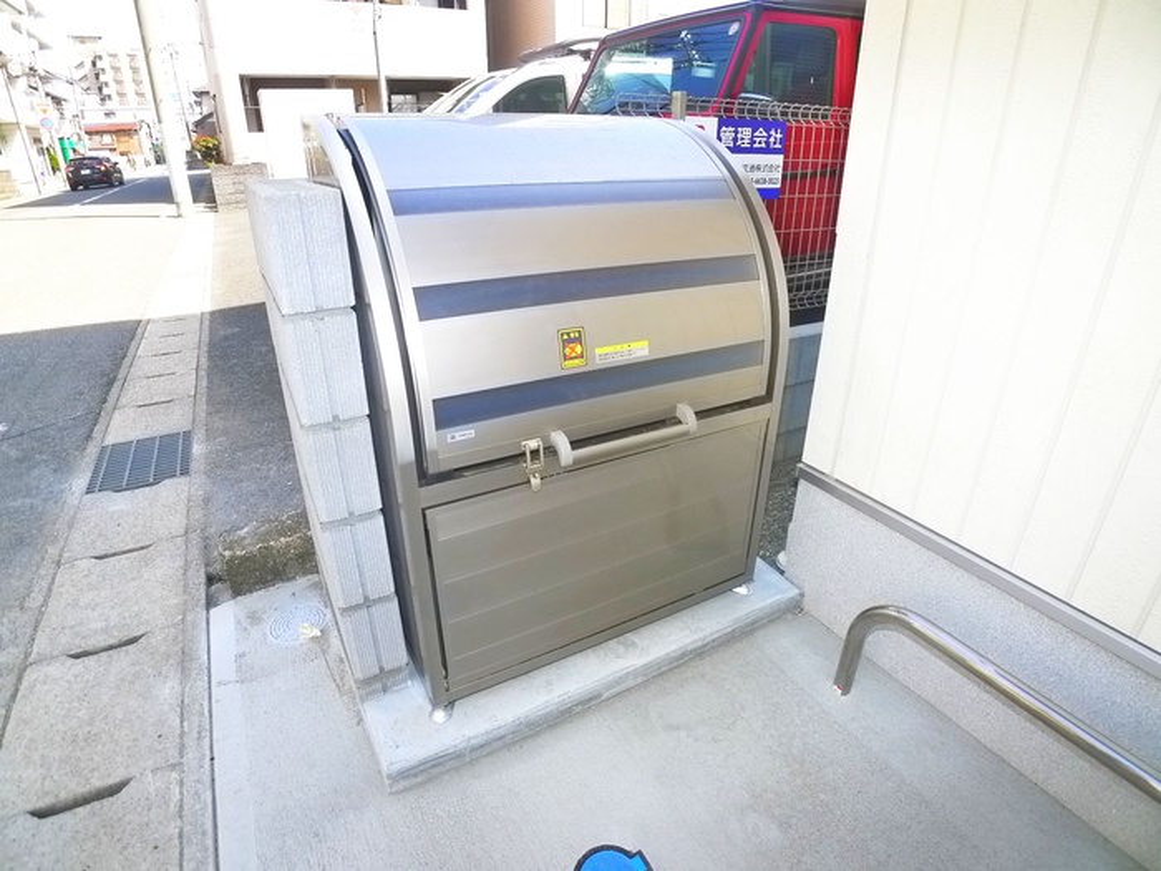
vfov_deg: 56.8
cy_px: 436
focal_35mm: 24
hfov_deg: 71.6
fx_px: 805
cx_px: 580
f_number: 2.8
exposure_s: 1/320
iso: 400
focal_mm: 5.1
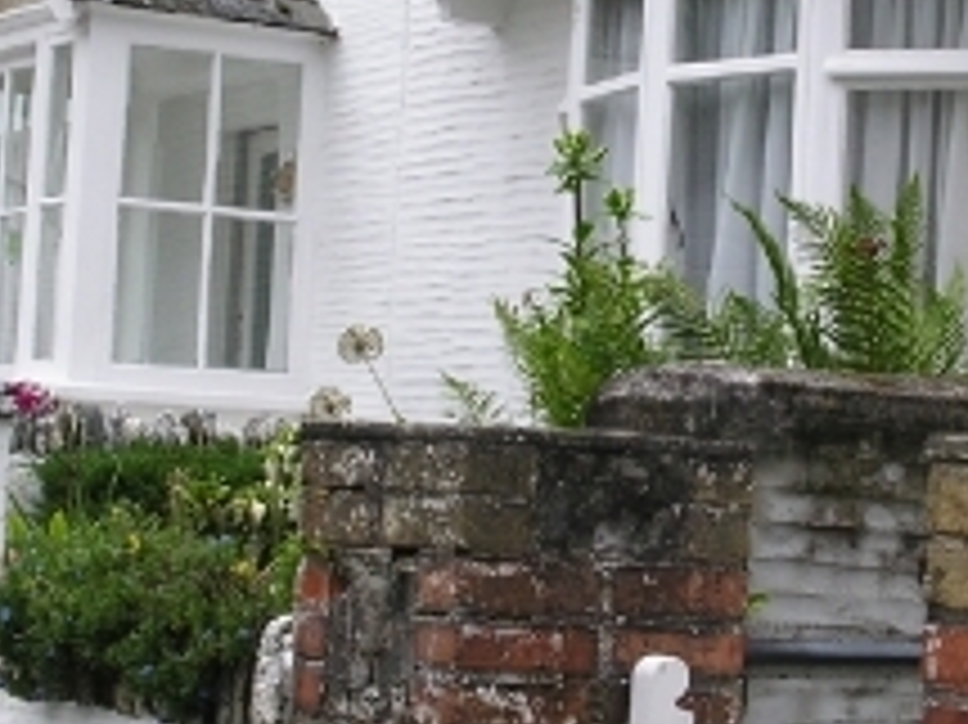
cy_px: 322
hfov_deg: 18.5
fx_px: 2963
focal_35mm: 106
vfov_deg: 13.9
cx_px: 657
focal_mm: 7.8
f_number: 5.6
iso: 100
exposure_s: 1/125
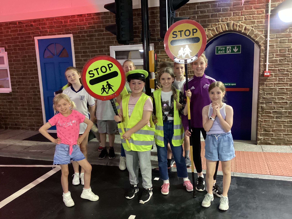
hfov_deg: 58.4
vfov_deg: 45.4
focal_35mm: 31
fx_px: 261
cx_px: 146
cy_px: 110
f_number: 2.4
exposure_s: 1/25
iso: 640
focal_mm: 3.3
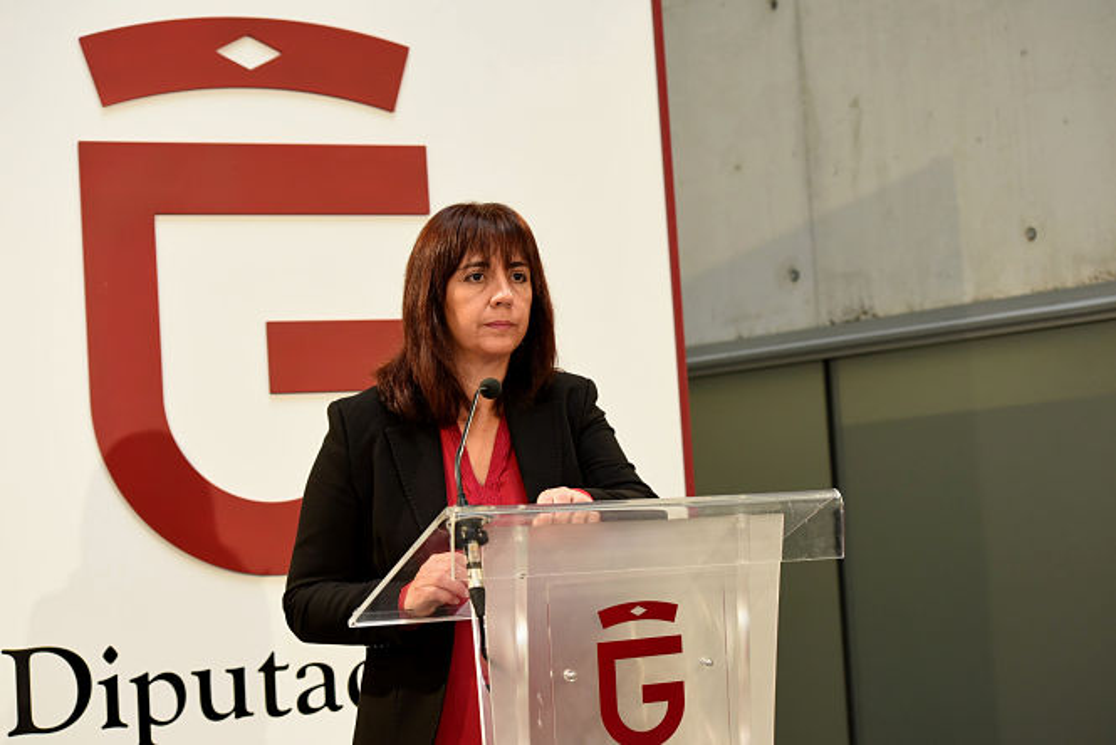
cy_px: 372
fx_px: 2171
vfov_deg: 19.5
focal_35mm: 70
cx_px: 558
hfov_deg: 28.8
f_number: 5.6
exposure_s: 1/125
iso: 1600
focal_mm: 70
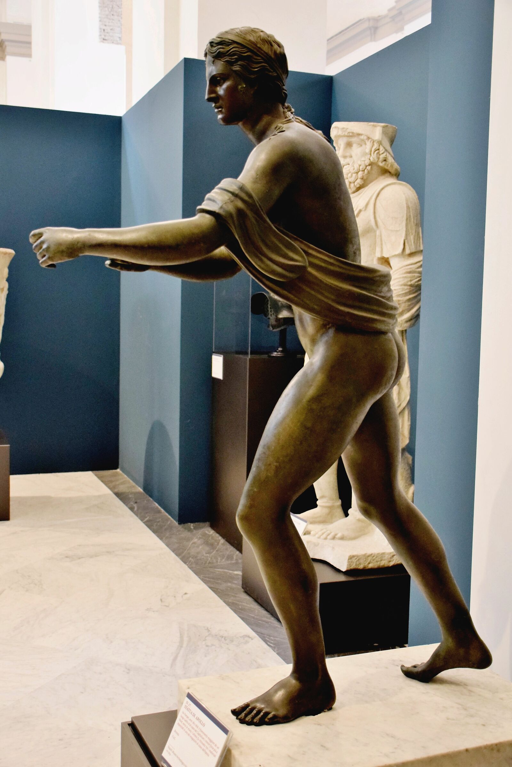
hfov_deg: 33.0
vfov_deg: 47.9
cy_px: 384
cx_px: 256
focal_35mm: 40
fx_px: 864
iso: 2000
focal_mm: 27
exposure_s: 1/60
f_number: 4
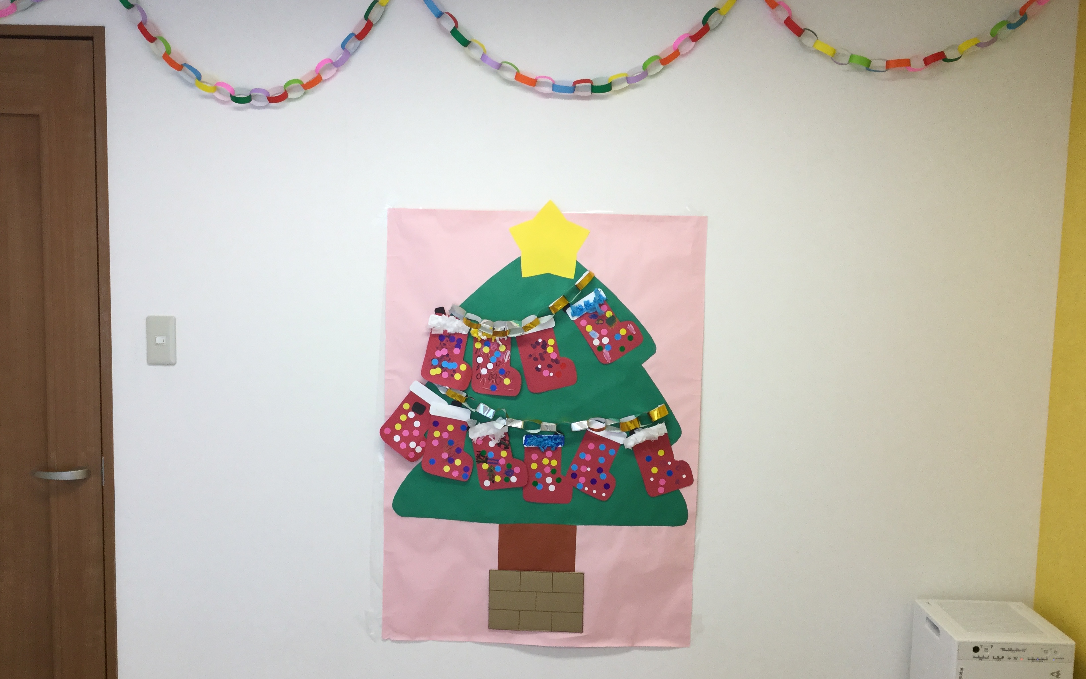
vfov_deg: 38.3
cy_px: 353
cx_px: 543
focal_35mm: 33
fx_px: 977
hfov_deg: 58.1
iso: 32
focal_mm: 3.3
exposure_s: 1/33
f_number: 2.4
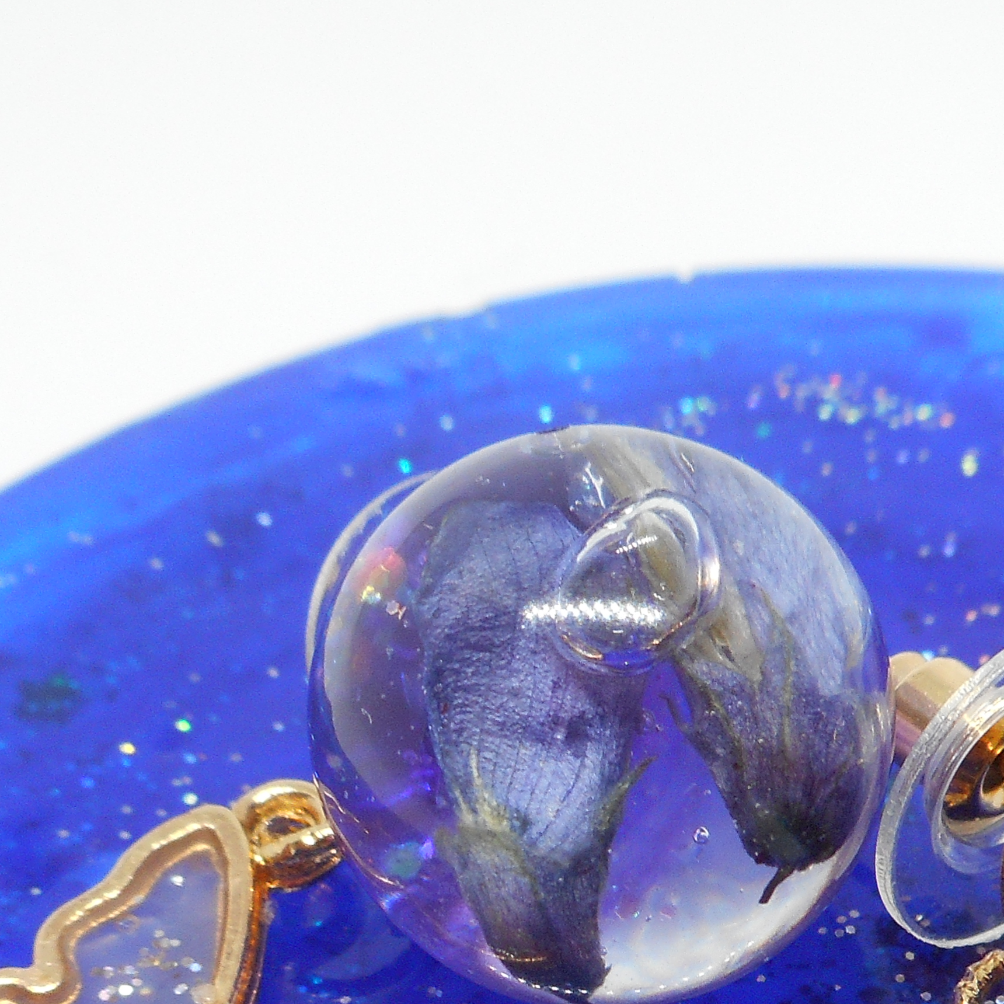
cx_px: 711
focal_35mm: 90
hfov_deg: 19.2
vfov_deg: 18.7
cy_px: 1051
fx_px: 2953
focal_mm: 6
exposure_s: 1/30
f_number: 4.2
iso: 110
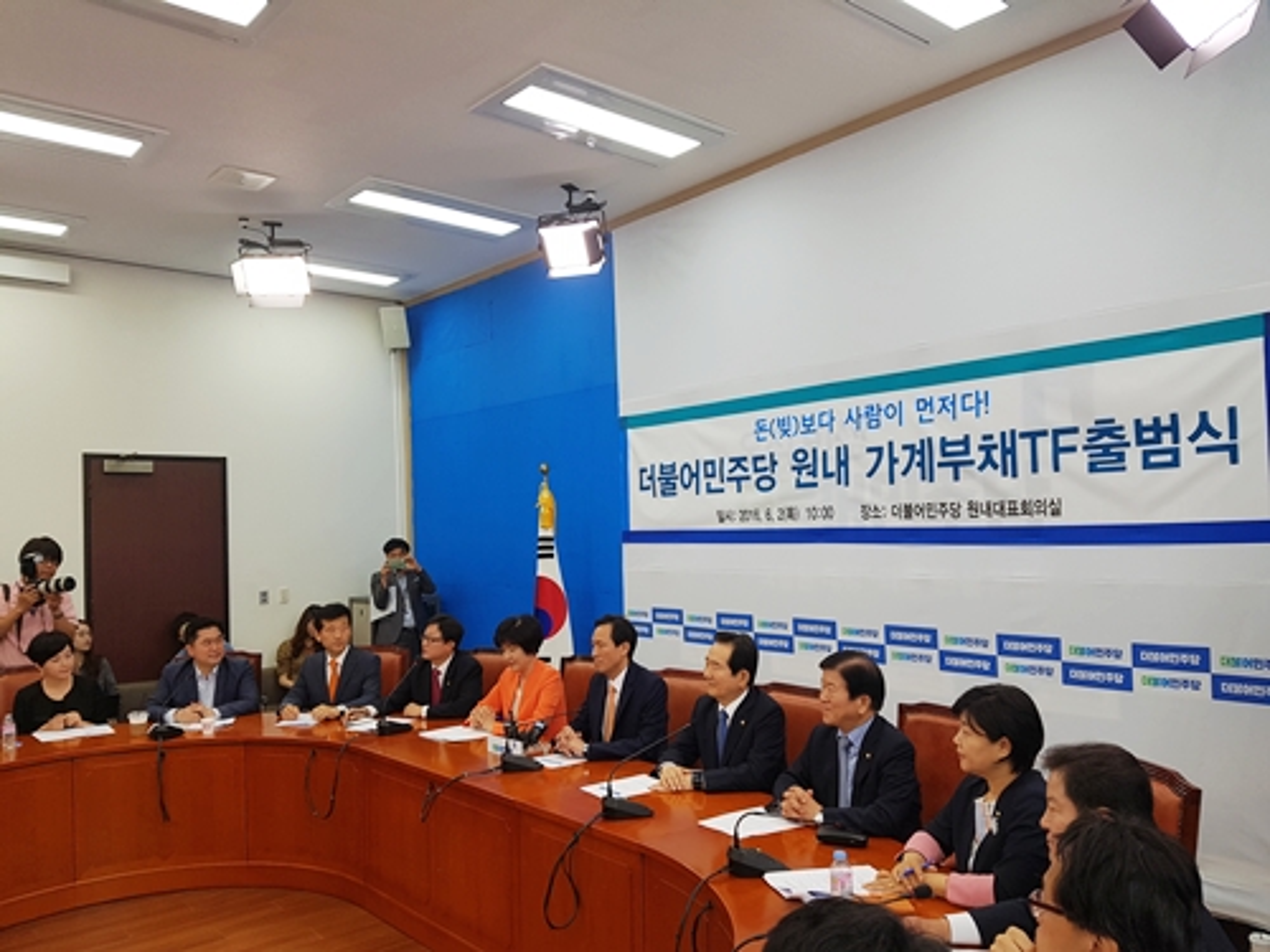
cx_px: 635
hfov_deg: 67.3
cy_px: 476
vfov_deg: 53.1
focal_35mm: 26
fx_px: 954
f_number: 1.7
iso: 50
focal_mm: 4.2
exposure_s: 1/125
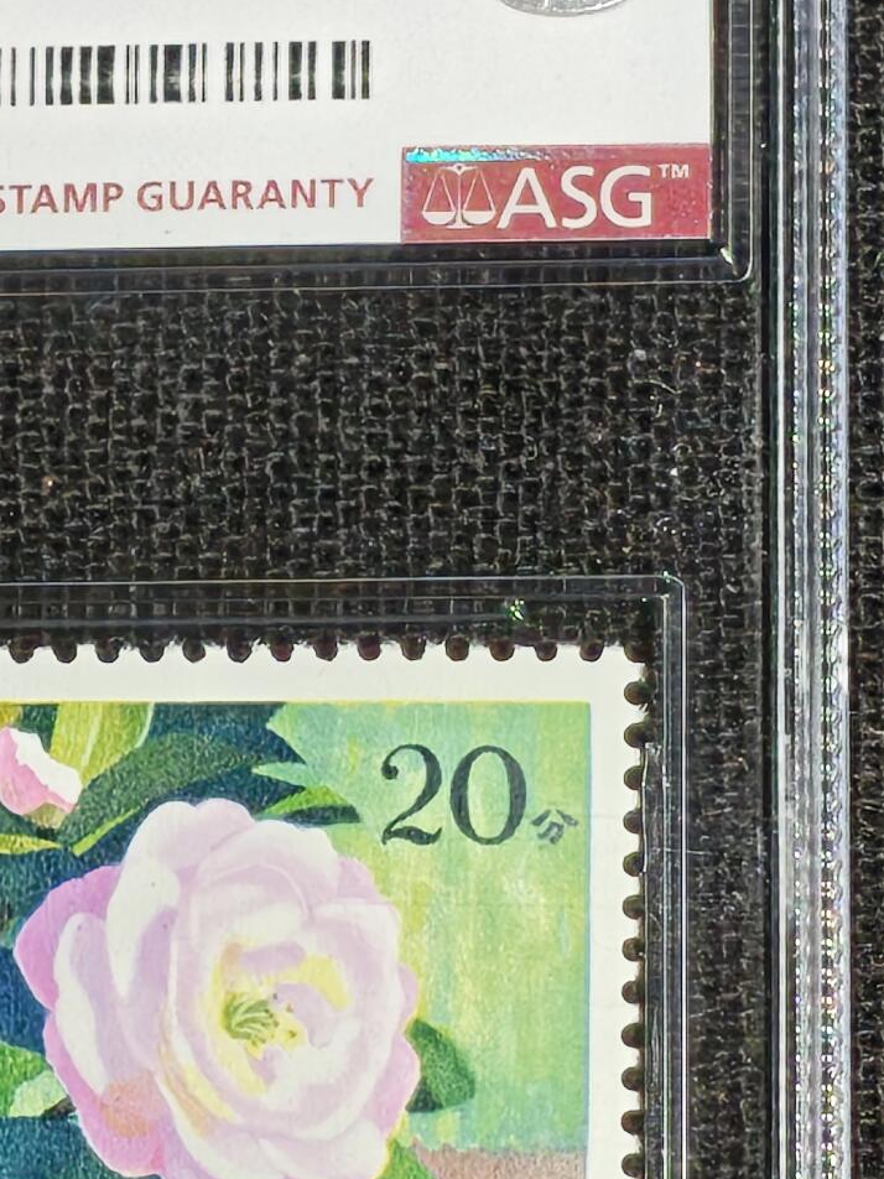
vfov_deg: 8.1
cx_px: 113
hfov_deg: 6.1
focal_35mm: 244
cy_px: 680
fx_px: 8308
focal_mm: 4.94
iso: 50
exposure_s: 1/423
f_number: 1.5
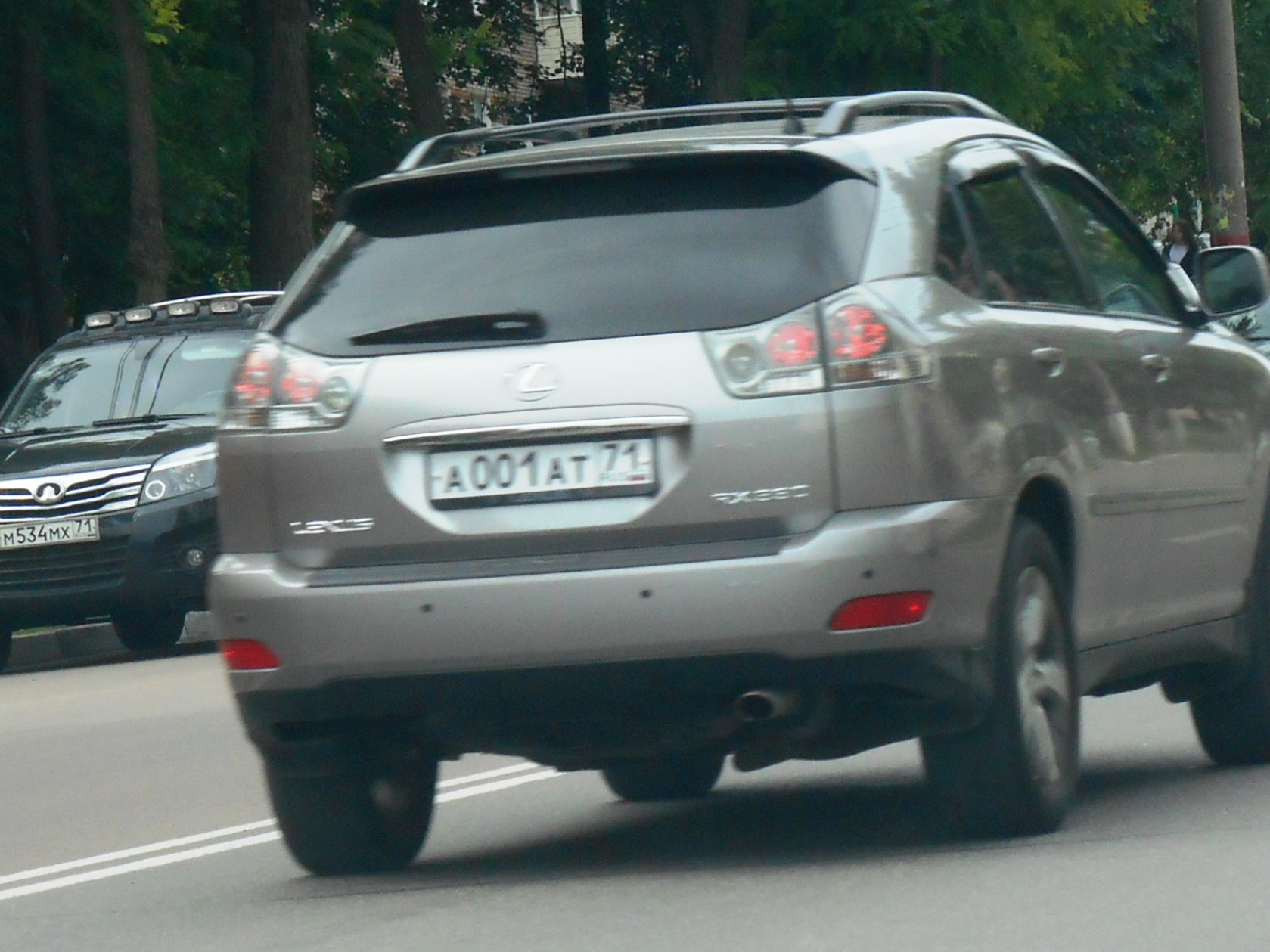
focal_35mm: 143
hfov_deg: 13.8
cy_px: 427
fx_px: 5246
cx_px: 713
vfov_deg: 10.4
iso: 160
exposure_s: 1/250
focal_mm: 21.5
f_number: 5.4
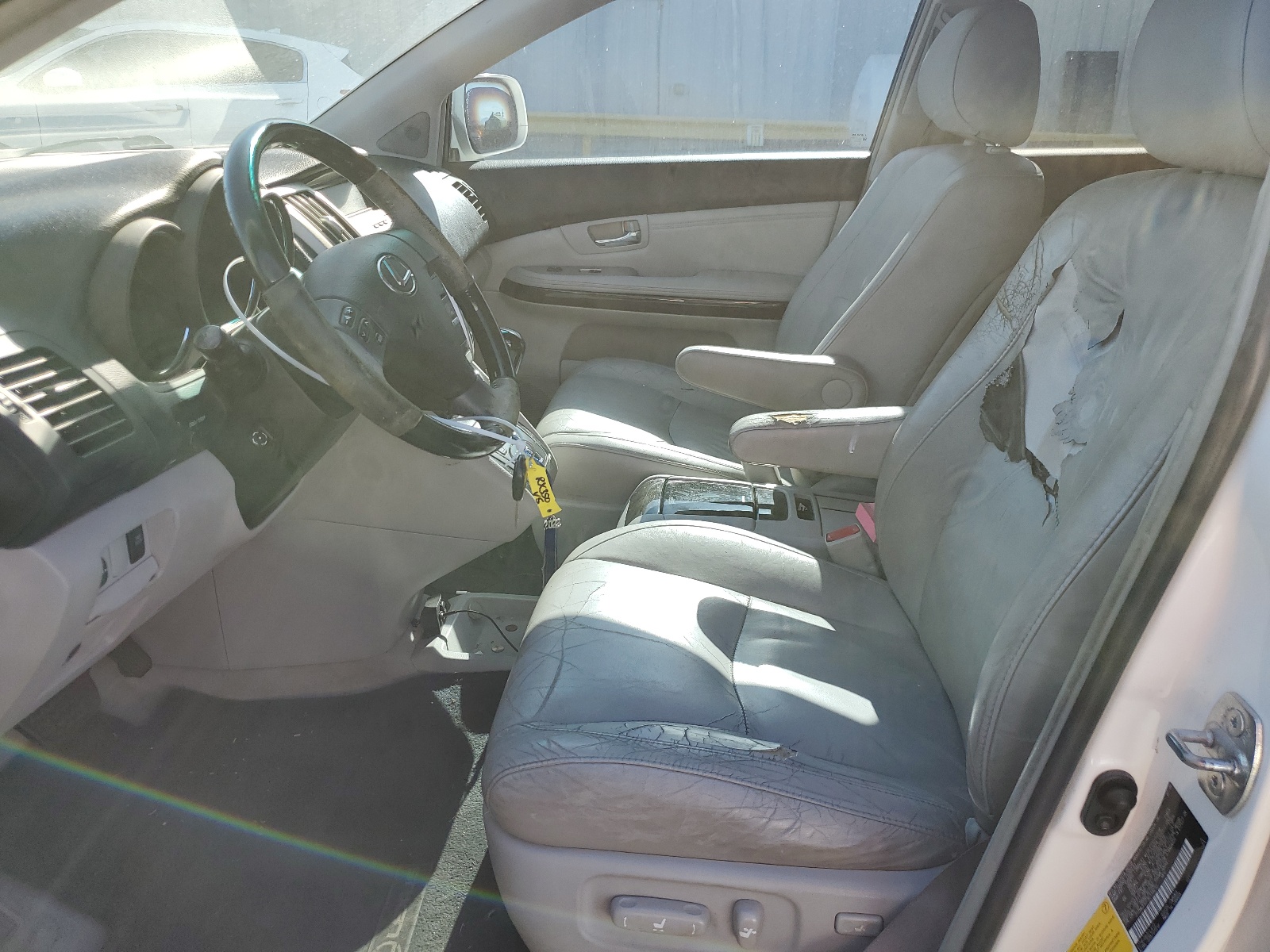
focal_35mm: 26
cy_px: 476
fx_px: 954
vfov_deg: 53.1
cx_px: 635
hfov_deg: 67.3
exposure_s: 1/667
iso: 50
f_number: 1.5
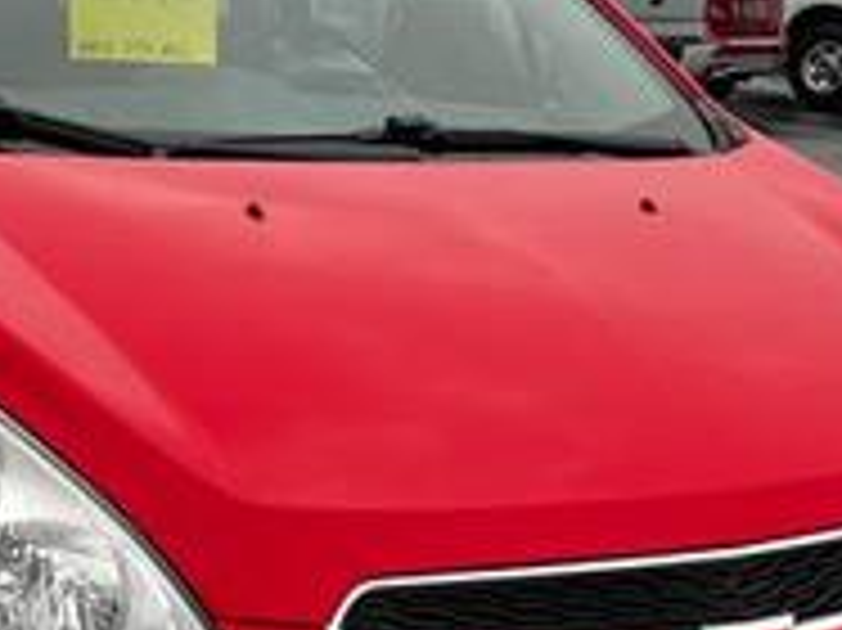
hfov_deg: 27.7
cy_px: 450
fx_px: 1702
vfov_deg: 20.9
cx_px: 293
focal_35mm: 70
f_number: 1.5
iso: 50
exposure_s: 1/621
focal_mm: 5.7
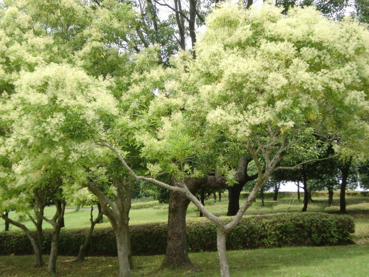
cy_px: 138
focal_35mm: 71
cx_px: 184
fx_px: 757
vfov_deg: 20.7
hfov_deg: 27.4
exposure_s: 1/250
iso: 64
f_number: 4.5
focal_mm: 12.47
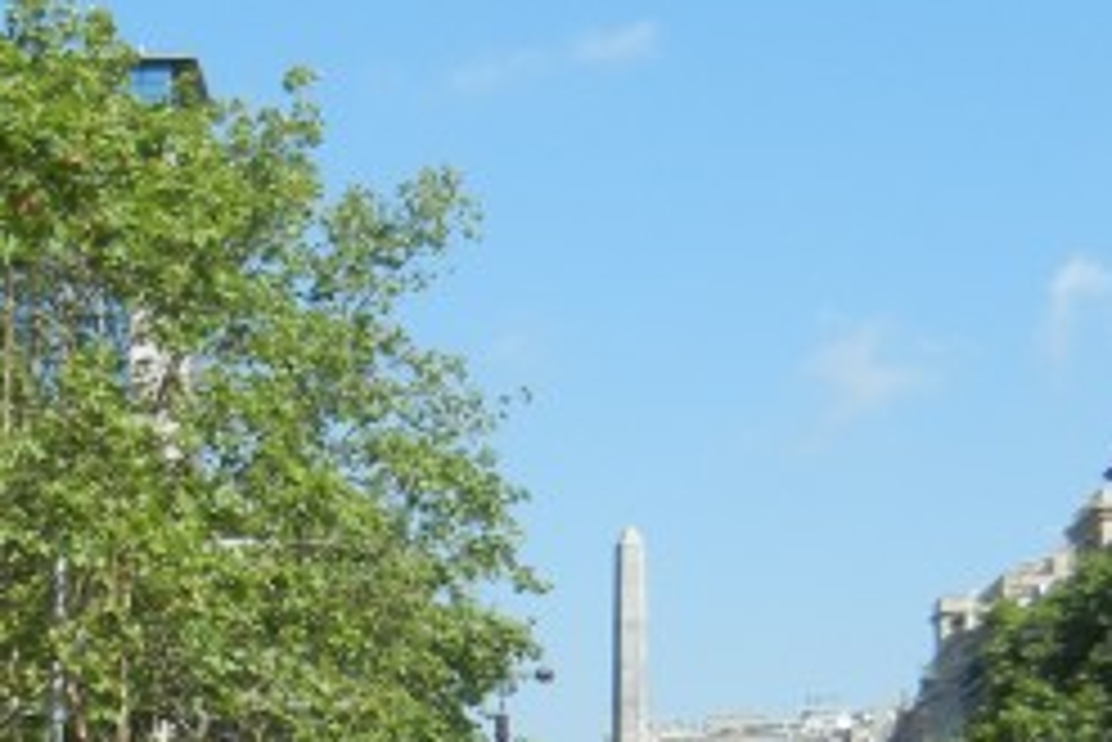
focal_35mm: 97
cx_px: 275
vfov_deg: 13.9
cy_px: 742
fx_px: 2998
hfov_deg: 20.8
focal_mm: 5.4
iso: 160
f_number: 7
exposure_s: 1/291
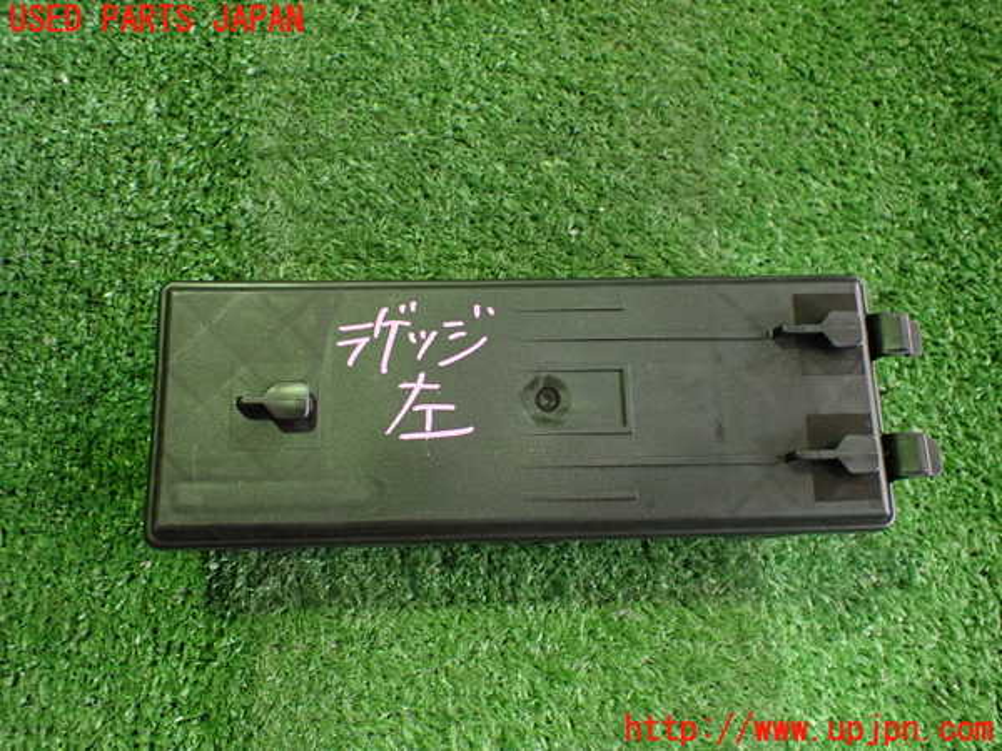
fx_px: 868
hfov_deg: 60.0
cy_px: 376
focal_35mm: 30
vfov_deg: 46.8
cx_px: 501
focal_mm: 5.4
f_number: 2.3
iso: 800
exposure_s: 1/80
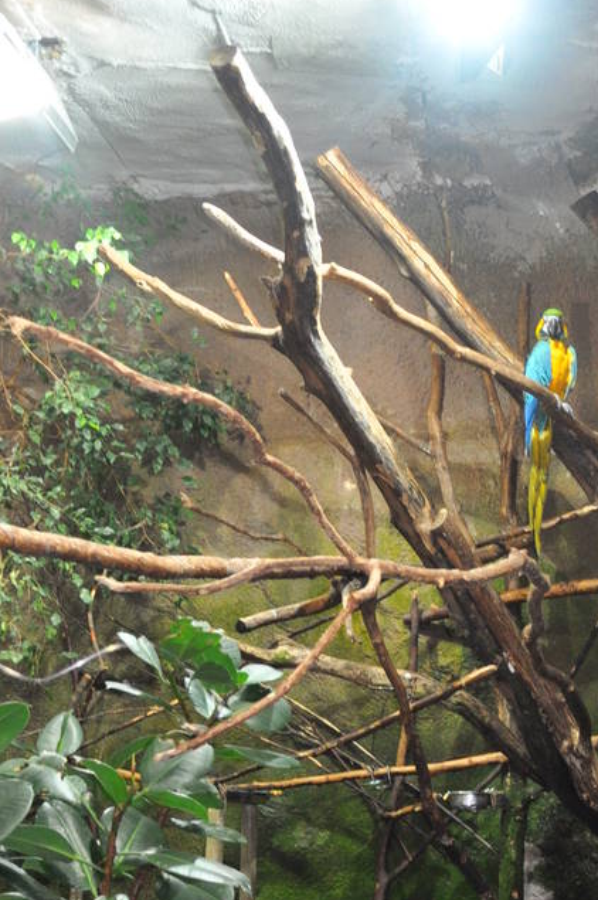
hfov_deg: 19.0
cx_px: 696
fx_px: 1698
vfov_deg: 28.9
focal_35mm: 68
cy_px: 738
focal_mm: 18
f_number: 4
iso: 640
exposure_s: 1/60
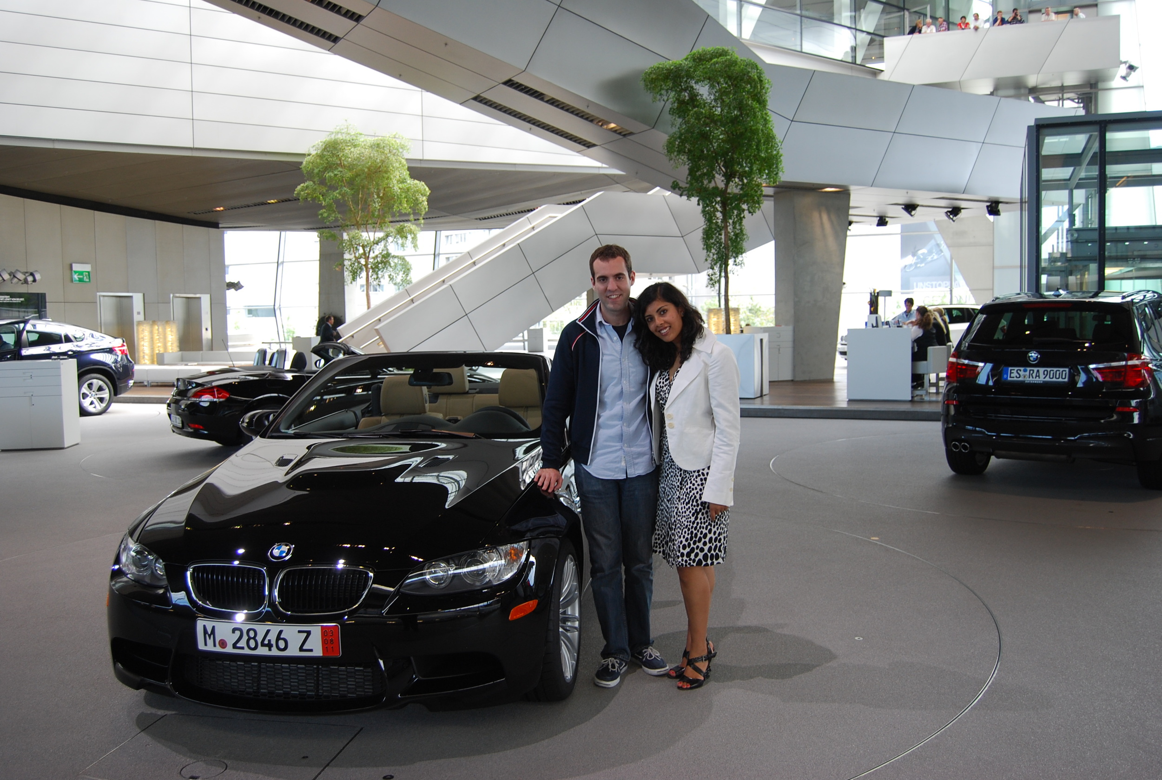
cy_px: 390
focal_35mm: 30
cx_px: 581
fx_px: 970
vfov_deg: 43.8
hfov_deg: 61.8
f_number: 4
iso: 200
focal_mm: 20
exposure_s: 1/60
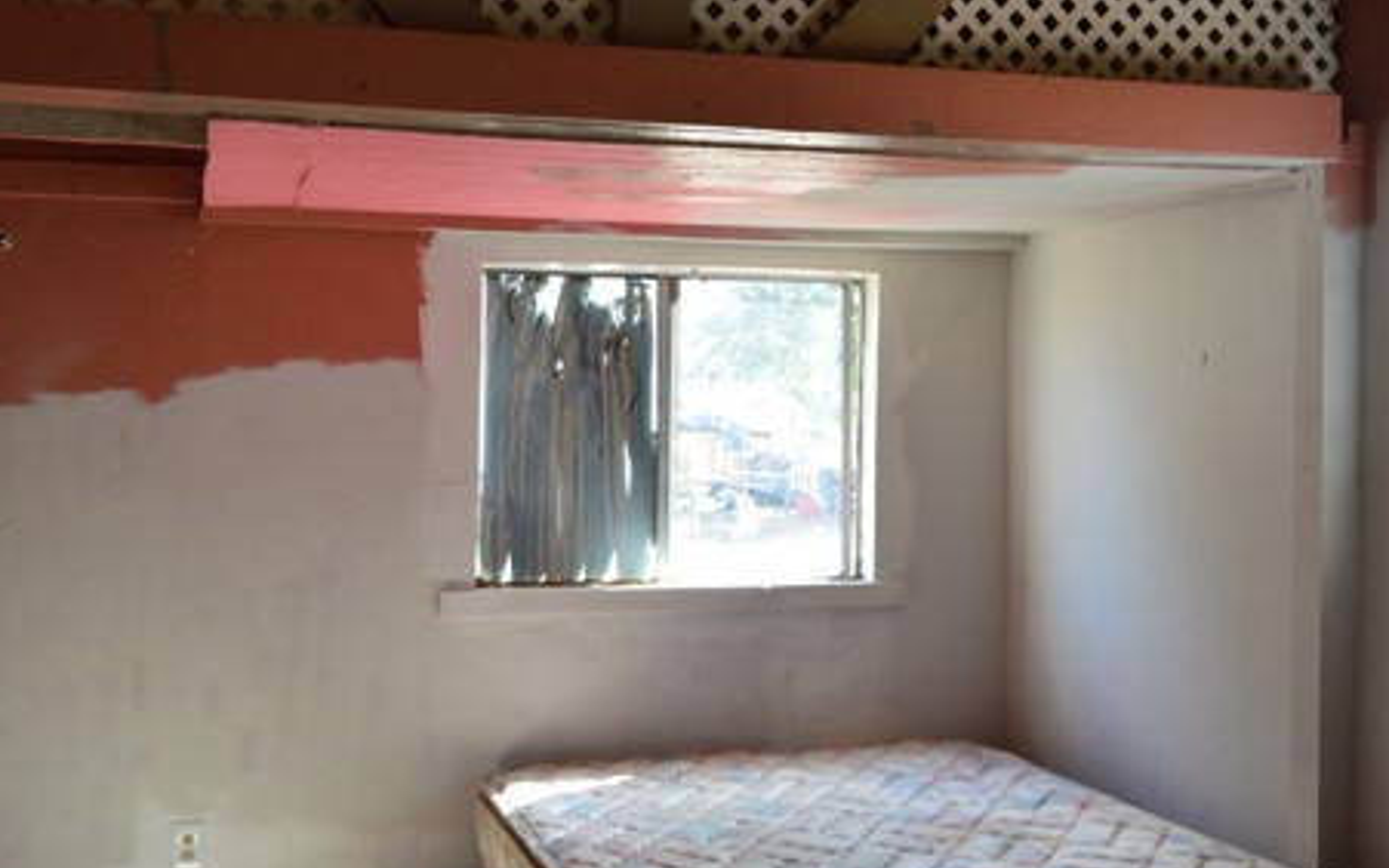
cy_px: 405
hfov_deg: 50.3
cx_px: 613
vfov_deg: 32.8
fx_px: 1477
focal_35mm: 39
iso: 400
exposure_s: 1/60
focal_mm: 18
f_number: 8
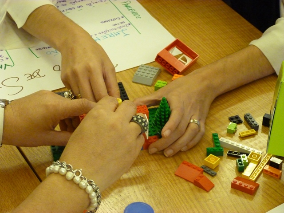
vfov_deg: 14.6
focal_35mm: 101
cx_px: 142
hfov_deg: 19.4
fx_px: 829
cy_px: 106
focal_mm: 18.2
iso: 800
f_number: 3.5
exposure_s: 1/60
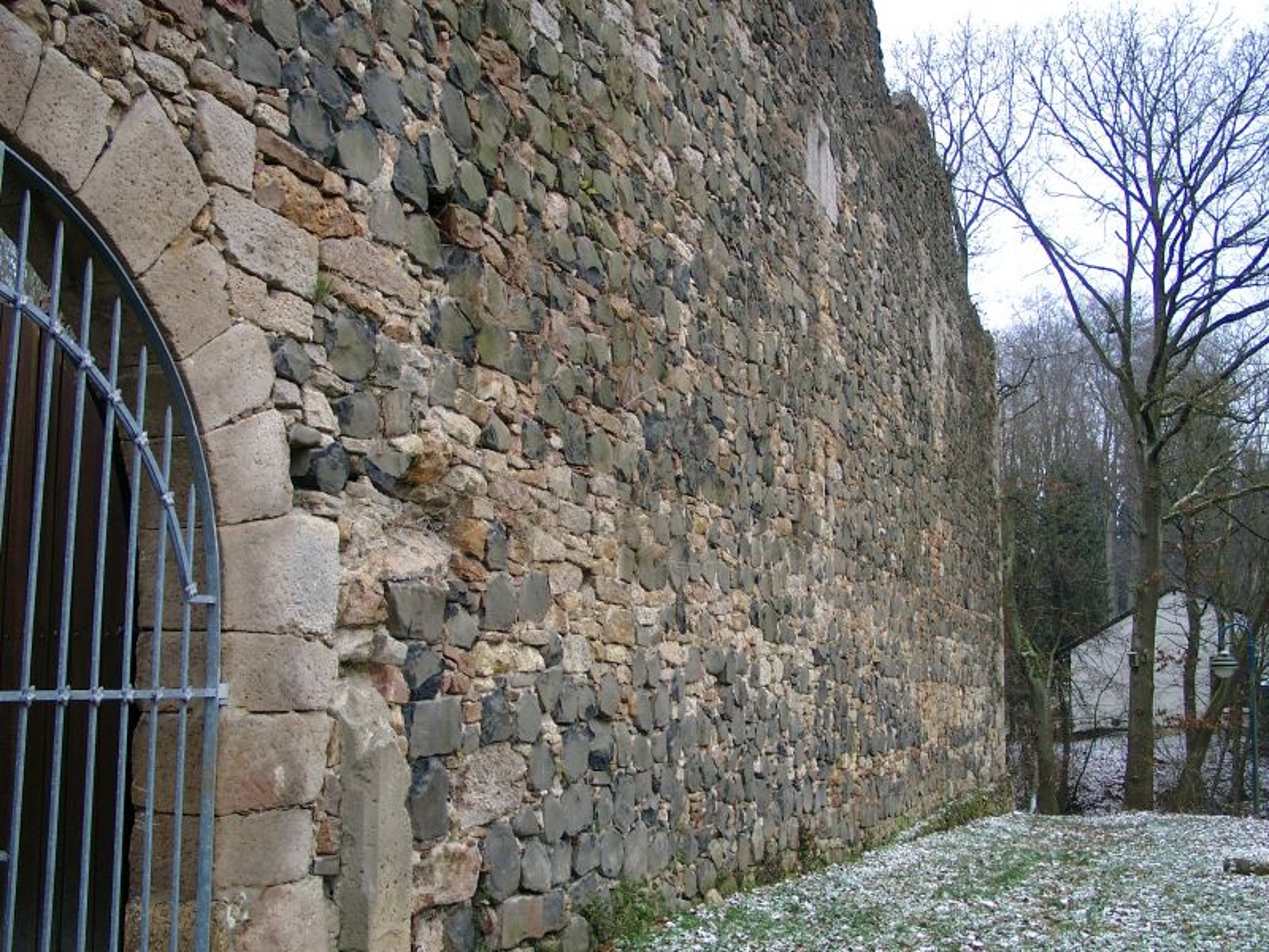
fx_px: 1246
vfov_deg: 41.8
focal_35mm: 34
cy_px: 476
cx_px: 634
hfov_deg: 54.0
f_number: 2
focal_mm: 7.13
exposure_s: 1/50.7
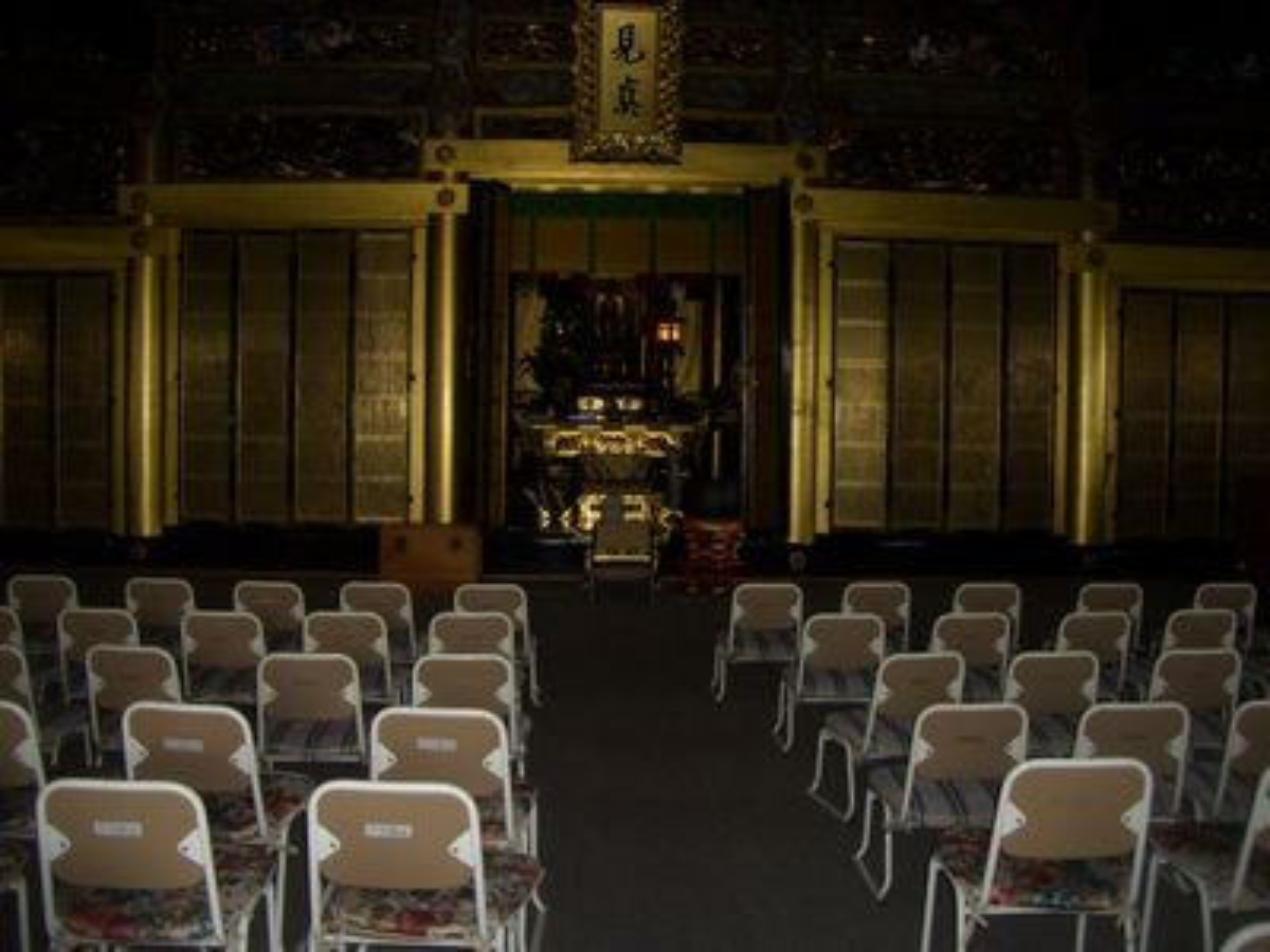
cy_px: 476
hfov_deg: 52.6
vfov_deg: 40.7
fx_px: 1284
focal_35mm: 35
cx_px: 635
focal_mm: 5.8
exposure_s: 1/60
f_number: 2.6
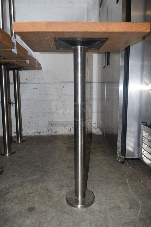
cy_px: 114
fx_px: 170
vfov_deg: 67.3
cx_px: 76
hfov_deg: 48.0
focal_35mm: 27
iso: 220
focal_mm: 18
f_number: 5.6
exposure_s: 1/30
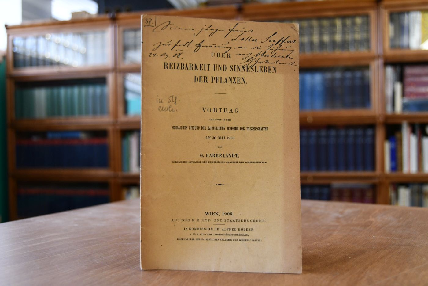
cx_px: 214
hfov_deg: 53.1
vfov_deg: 36.9
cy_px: 143
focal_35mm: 36
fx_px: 428
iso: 1100
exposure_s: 1/125
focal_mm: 24
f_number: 3.8
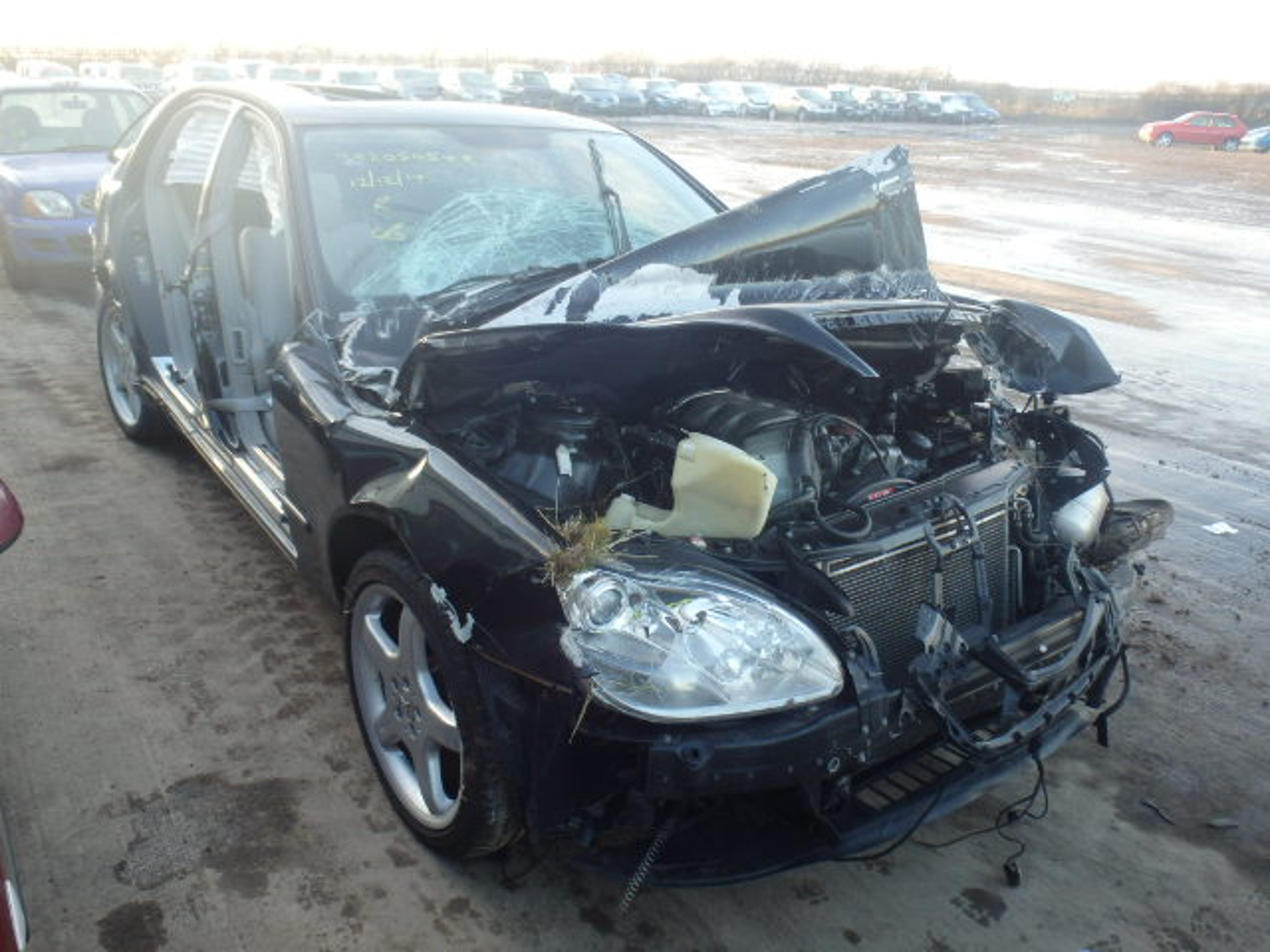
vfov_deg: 49.7
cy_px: 476
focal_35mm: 28
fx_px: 1027
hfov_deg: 63.4
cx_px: 635
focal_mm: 5
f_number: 3.9
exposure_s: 1/60
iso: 200
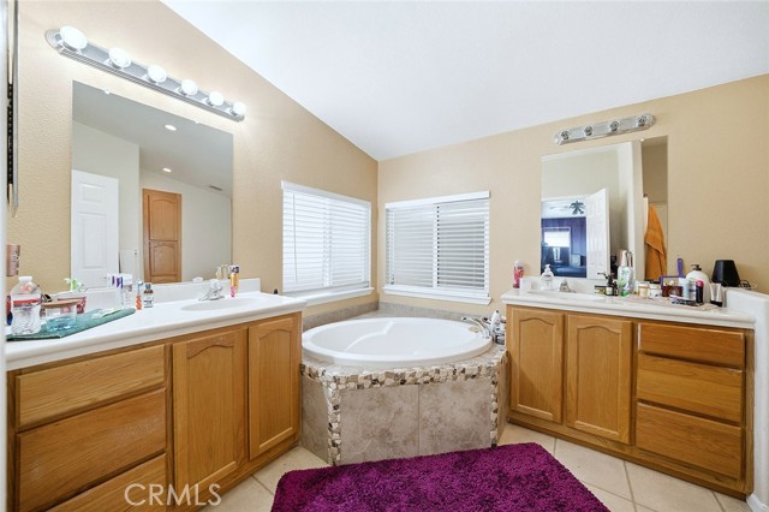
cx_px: 384
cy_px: 256
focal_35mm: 12
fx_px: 256
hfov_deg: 112.6
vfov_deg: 89.9
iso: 1250
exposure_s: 1/800
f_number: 5
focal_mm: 12
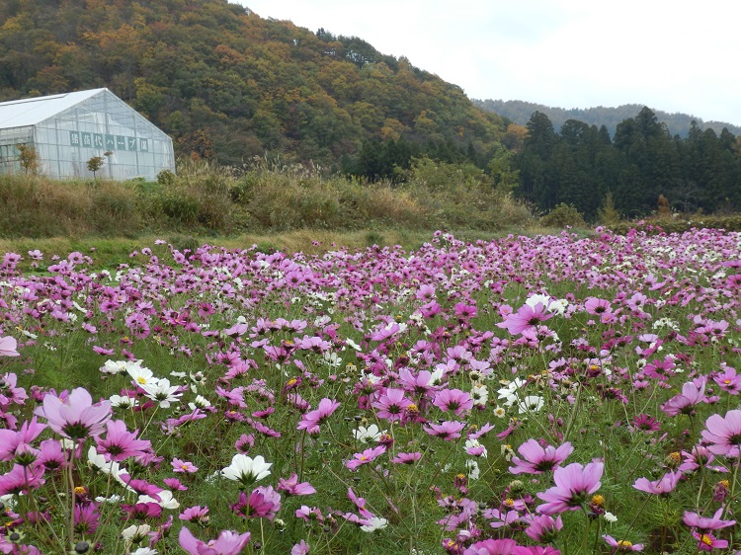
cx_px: 370
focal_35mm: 49
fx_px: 1049
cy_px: 278
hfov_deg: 38.9
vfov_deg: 29.7
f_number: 4
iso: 100
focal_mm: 8.9
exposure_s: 1/80
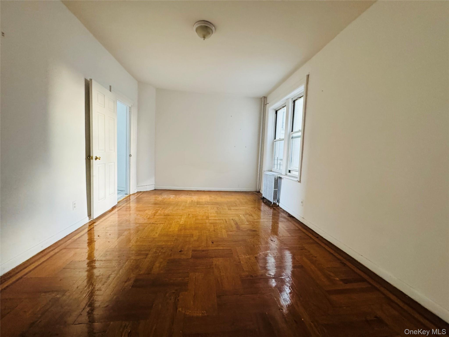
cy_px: 168
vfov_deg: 85.7
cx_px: 224
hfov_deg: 102.1
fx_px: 182
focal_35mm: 14
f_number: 2.2
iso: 320
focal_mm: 2.22
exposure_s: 1/75
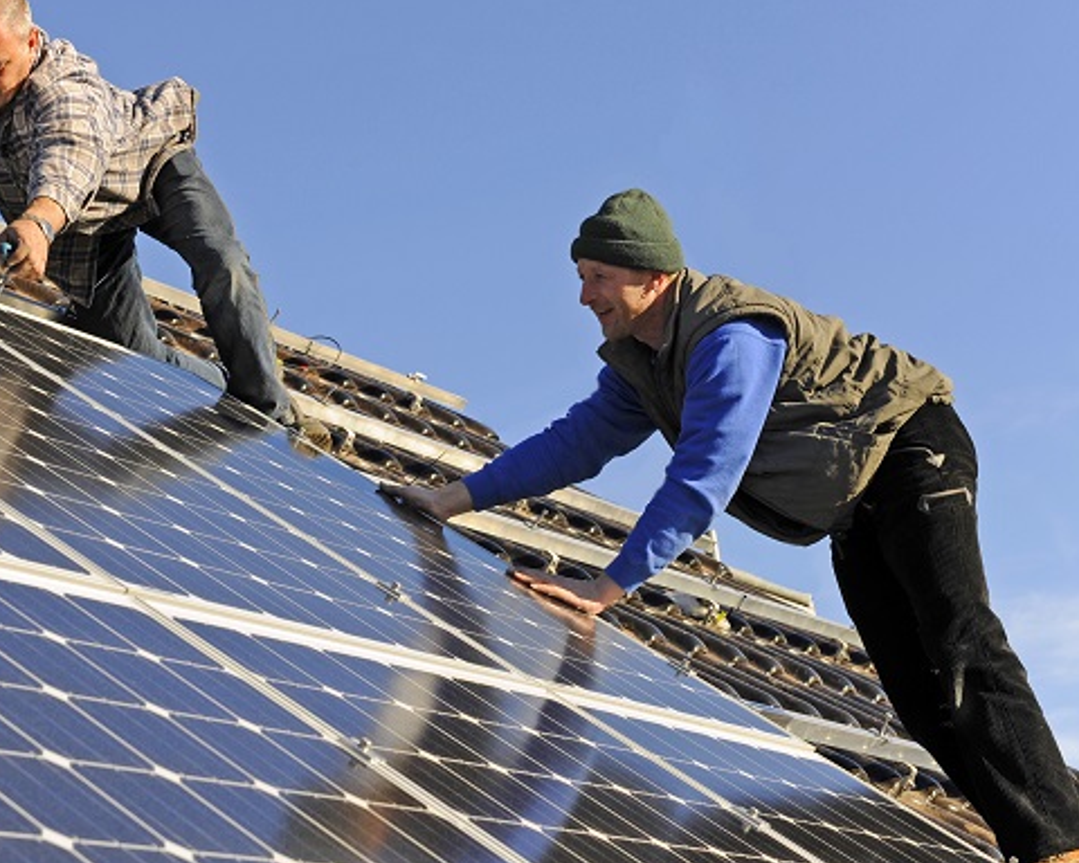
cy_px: 463
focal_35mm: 85
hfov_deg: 22.4
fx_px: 2714
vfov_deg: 18.1
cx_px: 378
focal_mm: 58
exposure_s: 1/320
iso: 200
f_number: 9
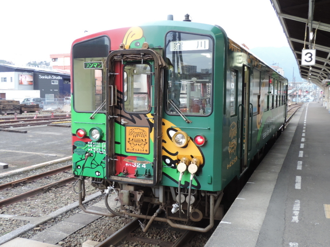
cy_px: 124
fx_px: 334
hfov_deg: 52.6
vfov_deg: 40.7
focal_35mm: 35
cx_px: 165
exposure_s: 1/50
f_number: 3.3
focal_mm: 6.2
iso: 320
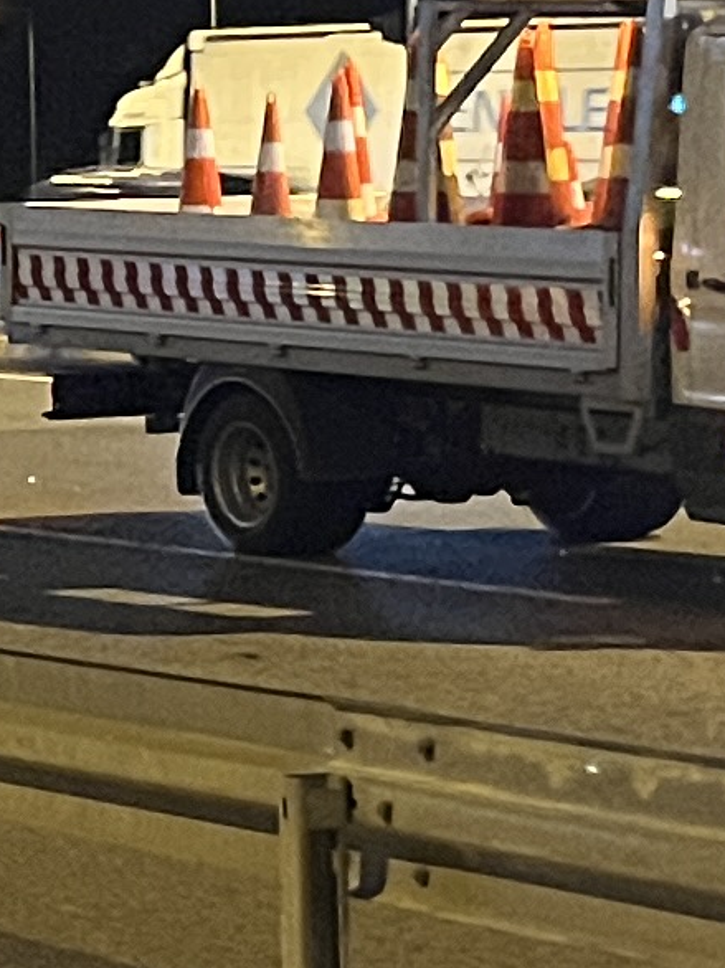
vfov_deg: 11.0
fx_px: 5002
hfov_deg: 8.0
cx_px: -525
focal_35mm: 179
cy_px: 150
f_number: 1.6
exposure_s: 1/25
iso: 800
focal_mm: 5.1
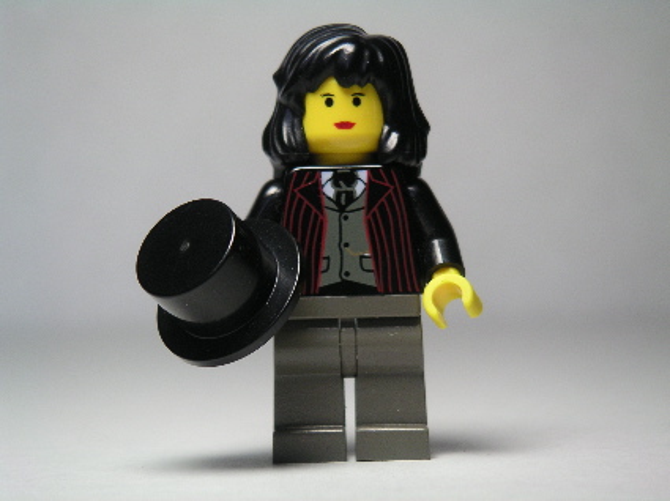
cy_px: 250
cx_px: 335
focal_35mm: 111
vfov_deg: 13.3
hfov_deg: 17.7
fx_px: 2147
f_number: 3.6
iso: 80
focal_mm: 17.1
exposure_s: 1/111
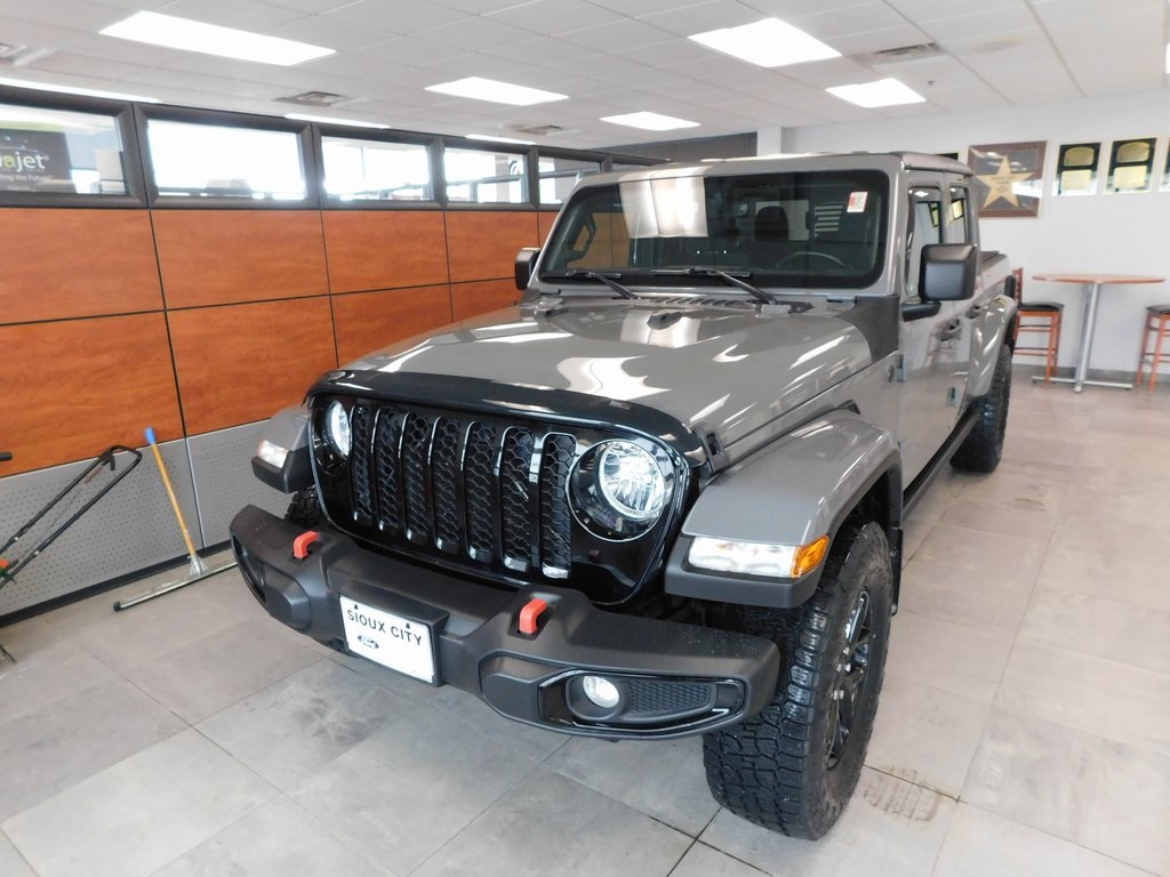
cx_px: 585
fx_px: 777
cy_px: 438
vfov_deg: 58.9
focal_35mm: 23
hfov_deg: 73.9
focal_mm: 4
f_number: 3
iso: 400
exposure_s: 1/30
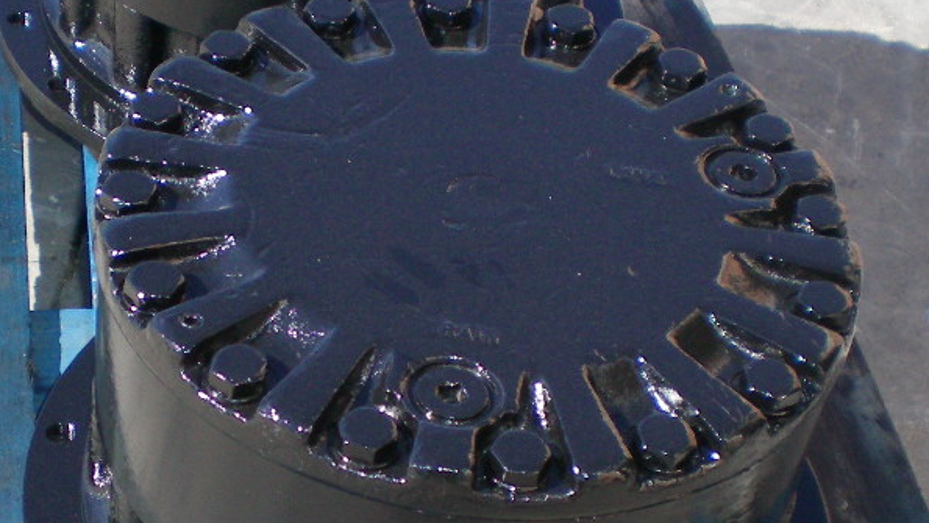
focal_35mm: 89
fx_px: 2193
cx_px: 297
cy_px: 315
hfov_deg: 23.8
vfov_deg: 13.6
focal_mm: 6.3
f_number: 3.1
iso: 64
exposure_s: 1/500
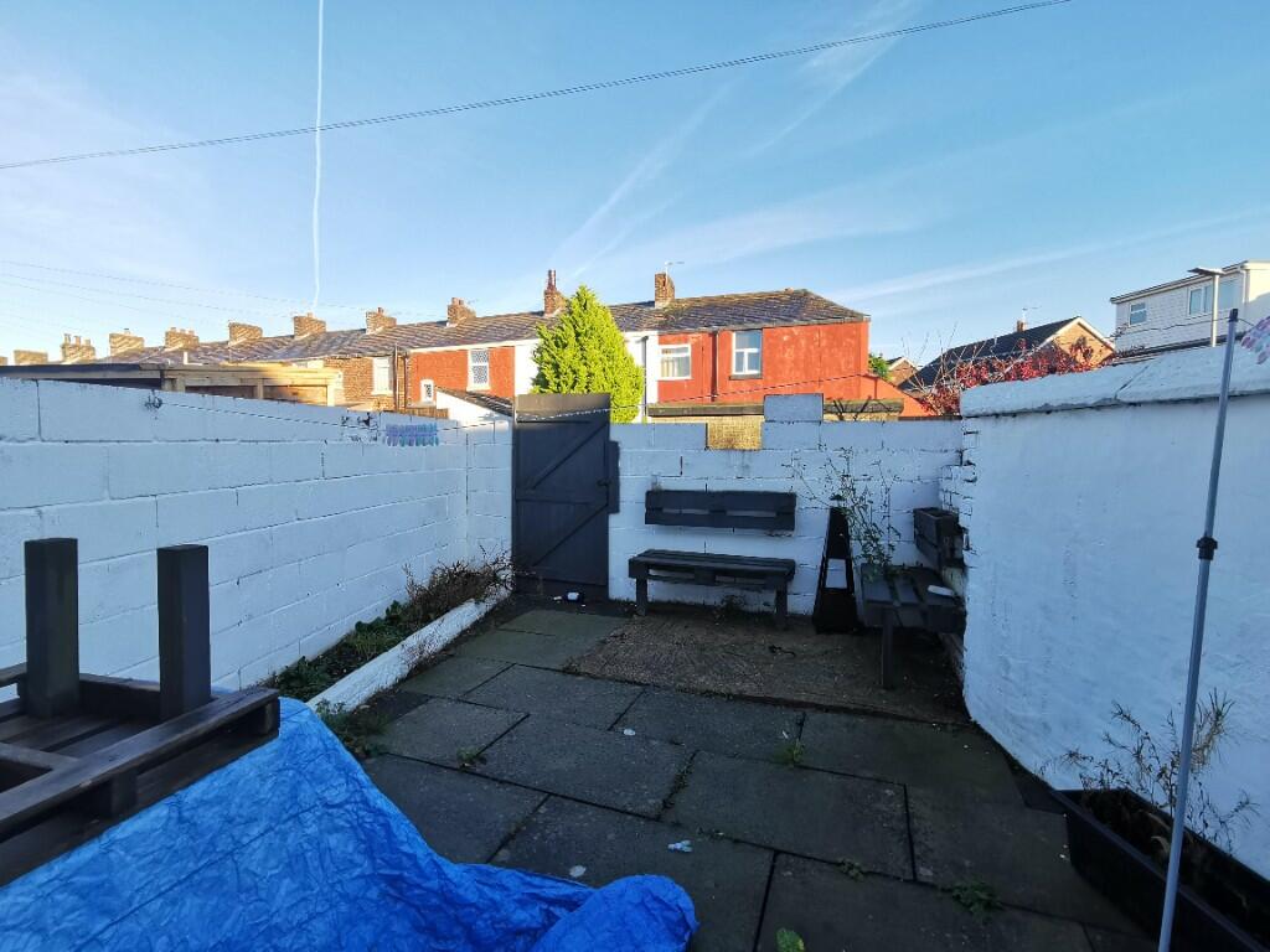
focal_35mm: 16
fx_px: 587
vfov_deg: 78.1
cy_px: 476
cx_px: 635
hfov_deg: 94.5
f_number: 2.2
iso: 50
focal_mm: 2.26
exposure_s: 1/230
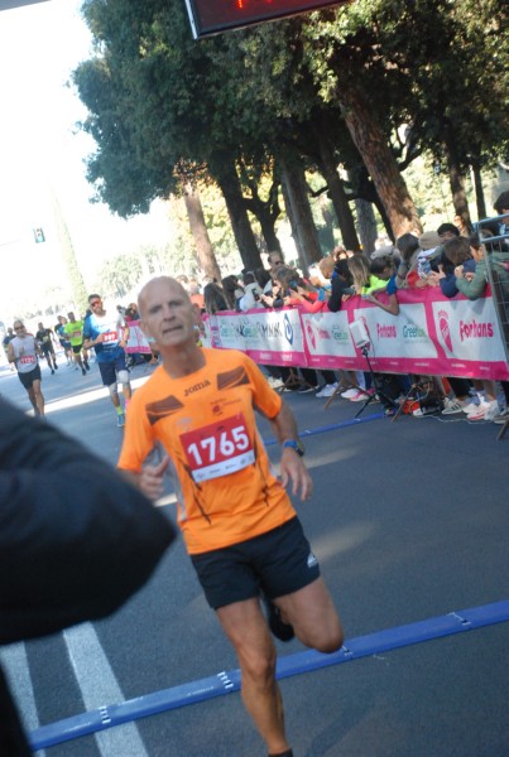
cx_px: 254
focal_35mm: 78
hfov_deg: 17.6
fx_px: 1646
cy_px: 378
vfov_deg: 25.9
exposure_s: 1/320
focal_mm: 52
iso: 1000
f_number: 5
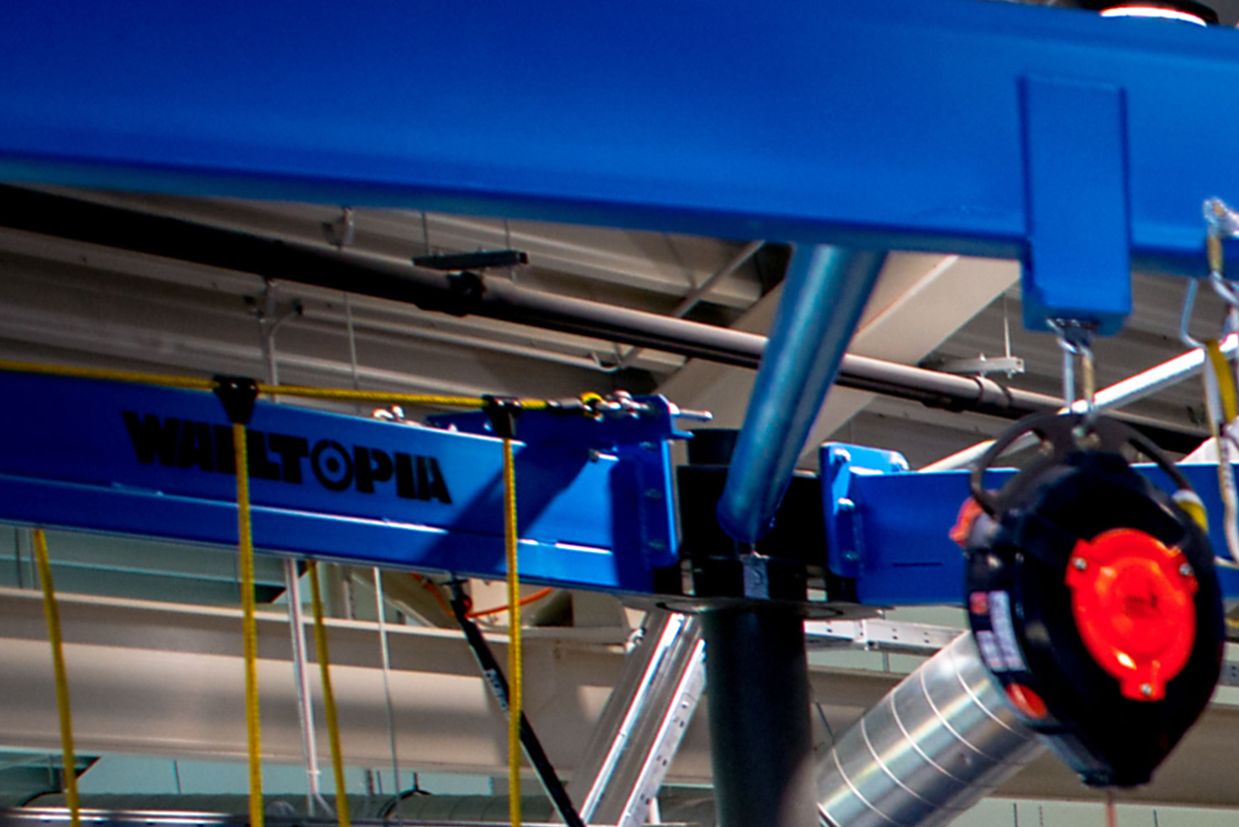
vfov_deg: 11.8
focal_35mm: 101
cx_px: 2500
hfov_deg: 15.8
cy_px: 1770
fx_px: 3478
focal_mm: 20
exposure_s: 1/160
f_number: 2.5
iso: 400
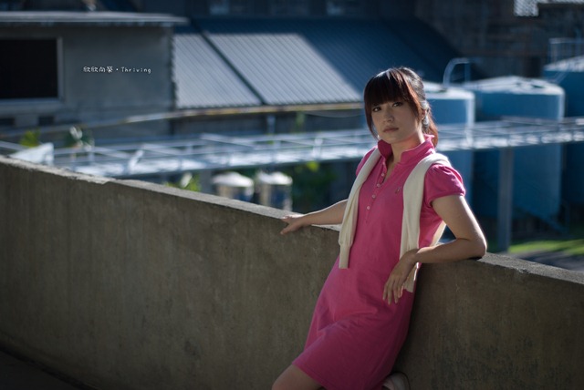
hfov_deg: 27.0
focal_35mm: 75
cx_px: 292
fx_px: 1218
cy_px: 195
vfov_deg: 18.2
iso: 100
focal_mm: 50
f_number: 1.8
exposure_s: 1/2000
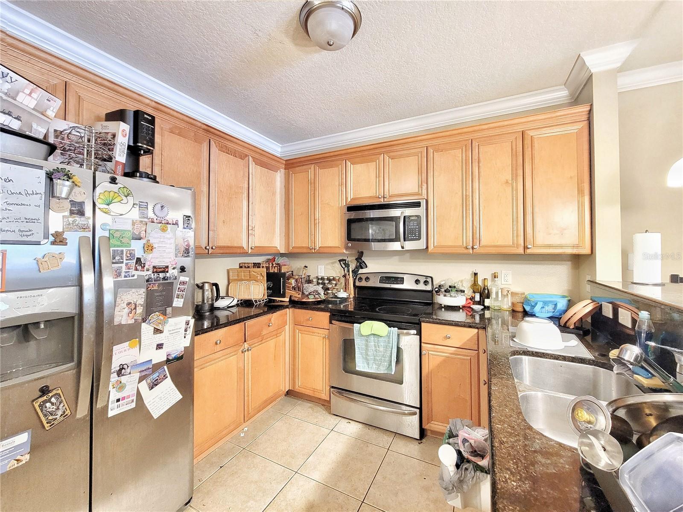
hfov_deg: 106.2
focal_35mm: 13
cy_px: 256
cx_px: 342
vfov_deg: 89.9
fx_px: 256
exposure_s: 1/30
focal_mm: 2.2
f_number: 2.2
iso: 400
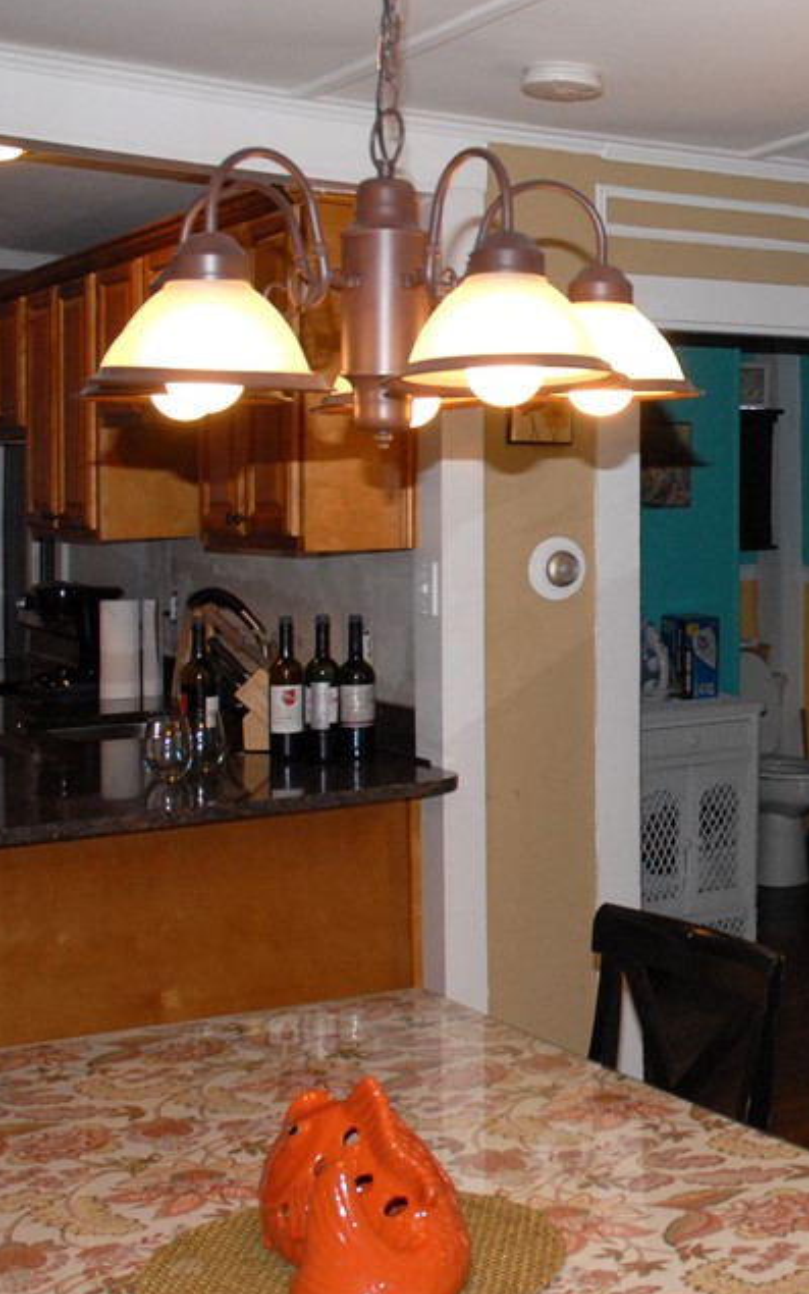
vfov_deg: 42.6
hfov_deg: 25.2
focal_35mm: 47
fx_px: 1658
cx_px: 922
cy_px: 666
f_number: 5.6
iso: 400
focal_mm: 18
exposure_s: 1/80
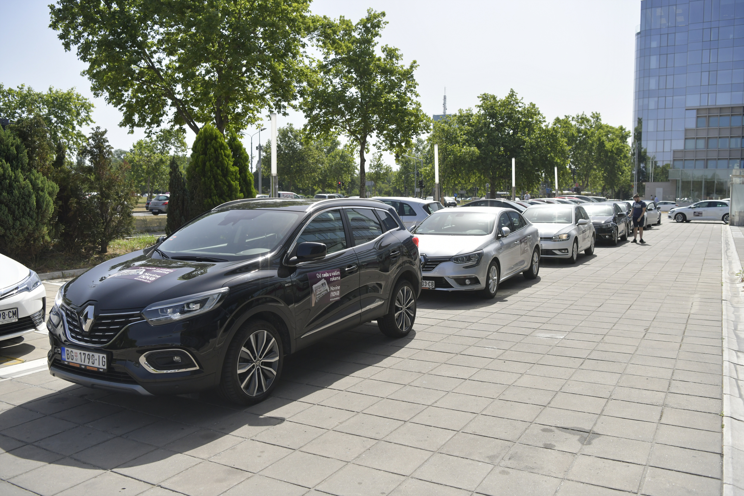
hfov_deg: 60.3
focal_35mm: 31
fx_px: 641
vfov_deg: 42.3
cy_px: 248
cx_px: 372
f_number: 4
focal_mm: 31
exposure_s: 1/8000
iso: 800
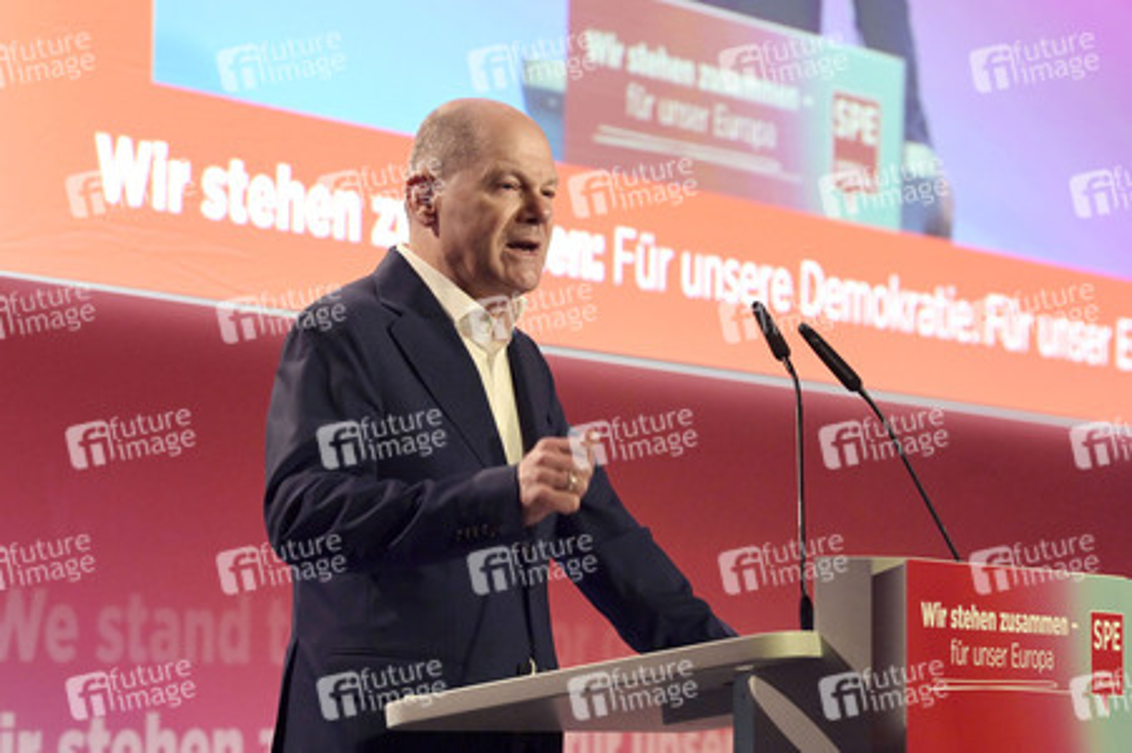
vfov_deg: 11.4
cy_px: 376
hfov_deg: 17.1
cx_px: 566
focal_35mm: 120
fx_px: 3770
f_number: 5
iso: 4000
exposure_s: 1/400
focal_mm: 120
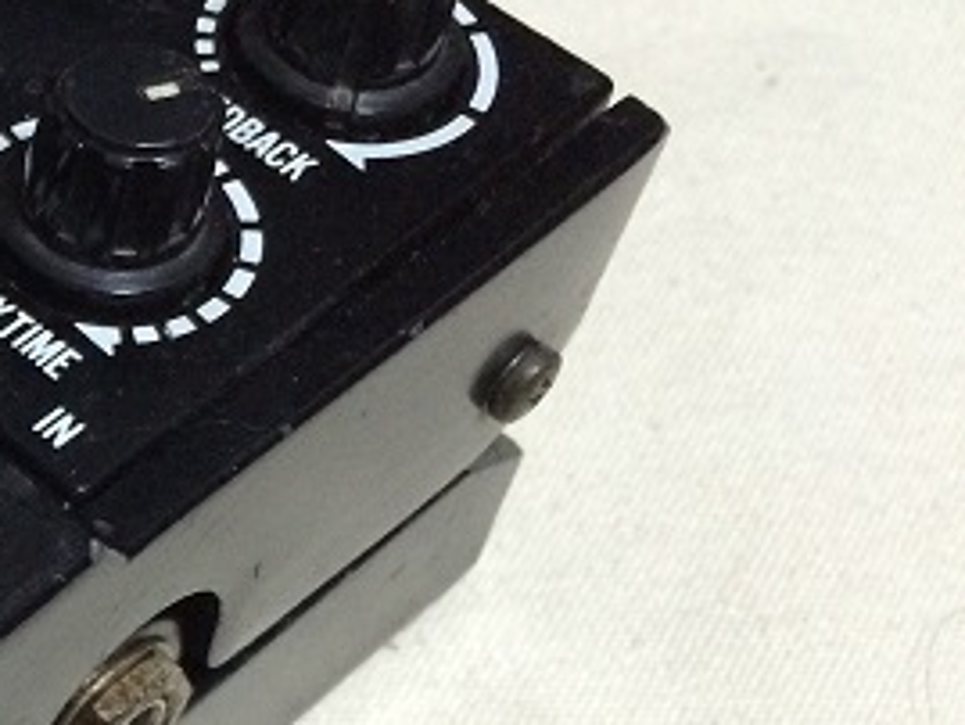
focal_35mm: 88
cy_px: 596
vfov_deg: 16.7
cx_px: -452
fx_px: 2454
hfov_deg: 19.6
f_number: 2.2
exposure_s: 1/25
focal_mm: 4.15
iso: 250
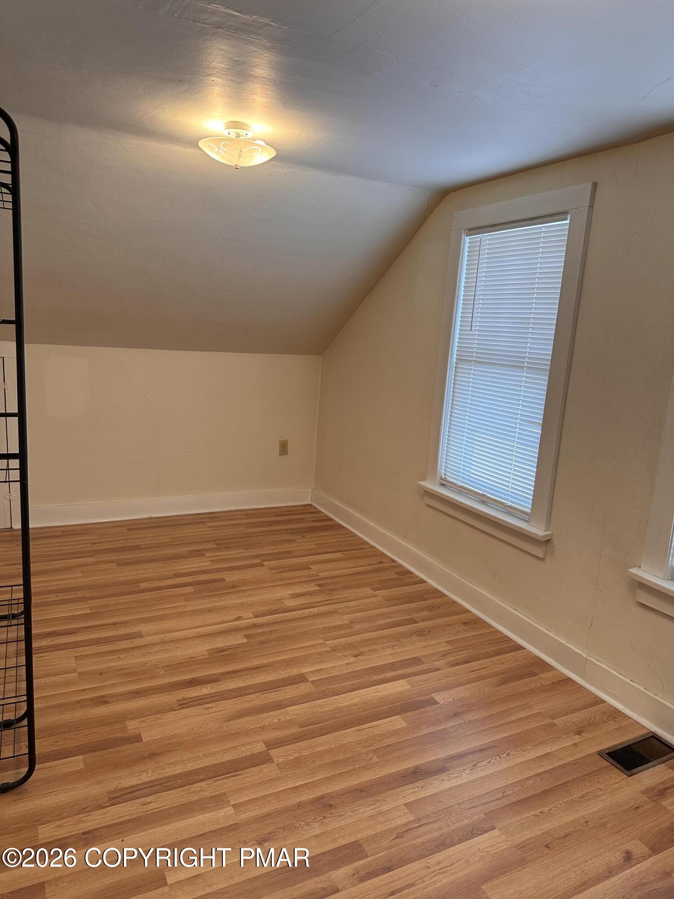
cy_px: 450
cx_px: 337
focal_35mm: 24
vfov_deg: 71.6
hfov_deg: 56.8
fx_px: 623
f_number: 1.78
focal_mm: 6.86
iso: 125
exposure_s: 1/120
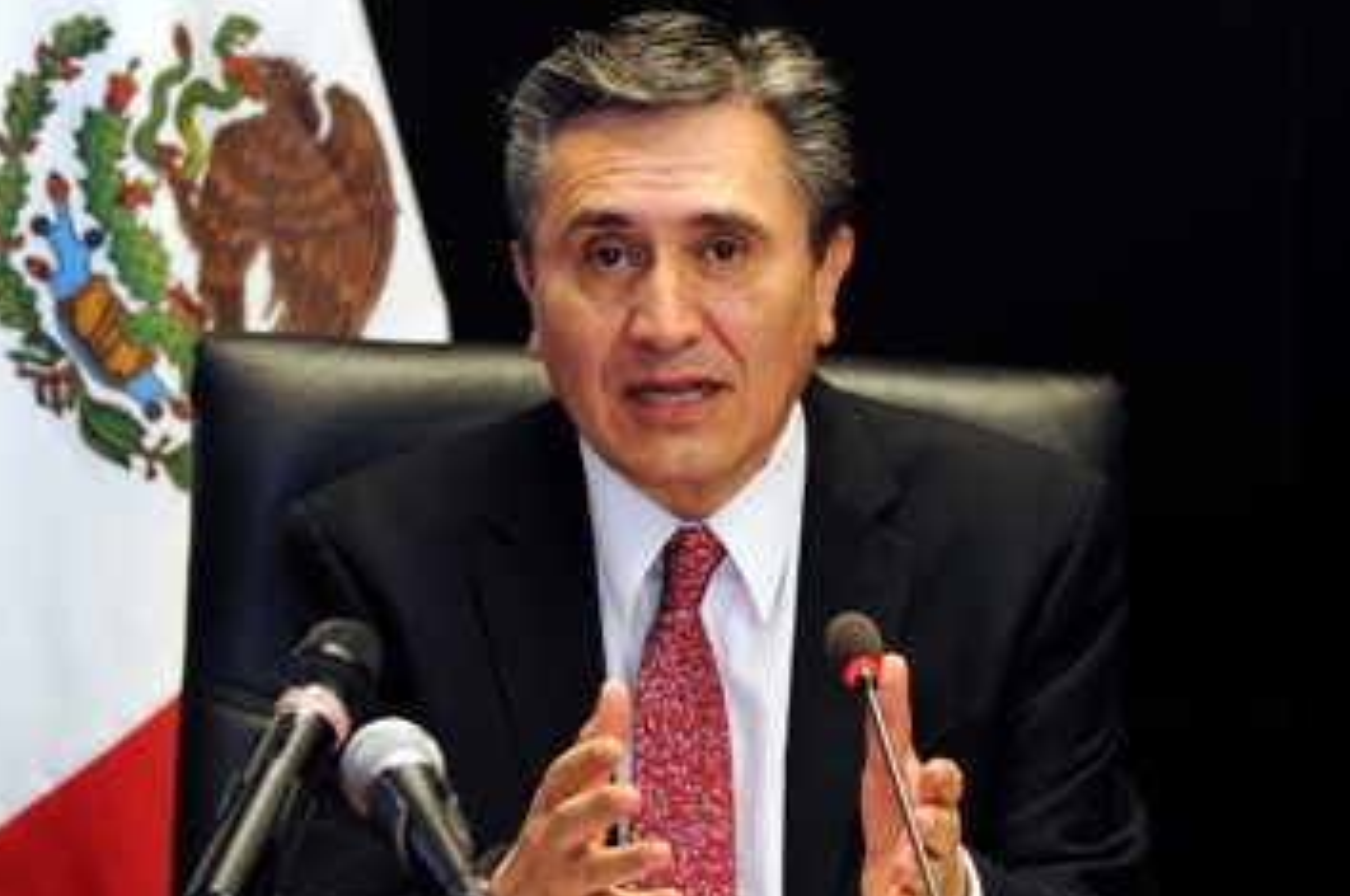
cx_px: 519
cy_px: 503
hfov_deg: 14.0
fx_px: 5505
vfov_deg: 9.3
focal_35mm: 147
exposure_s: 1/100
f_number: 5
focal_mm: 116
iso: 1600
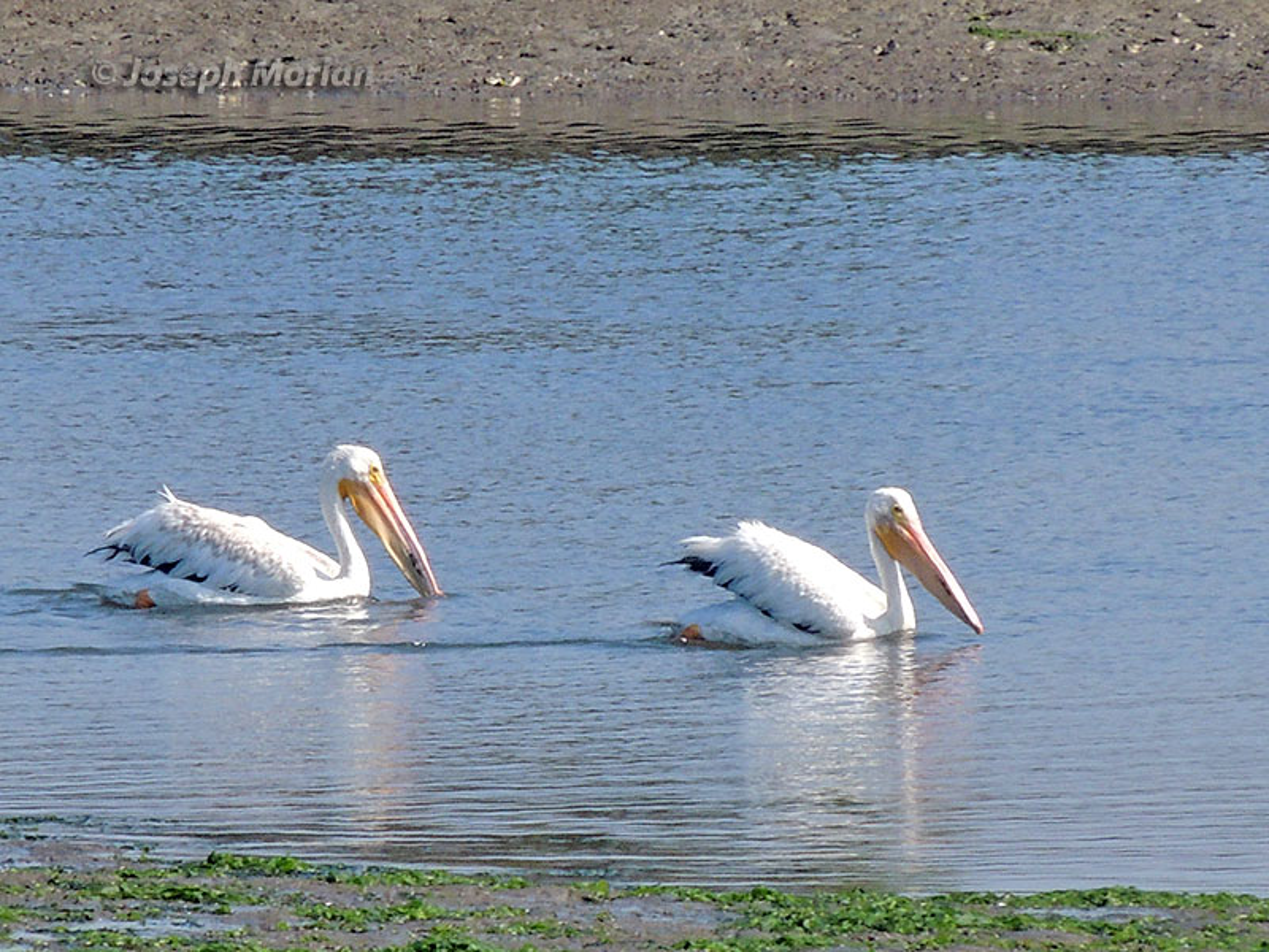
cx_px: 634
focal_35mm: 550
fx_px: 20163
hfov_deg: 3.6
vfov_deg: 2.7
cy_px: 476
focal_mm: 98.1
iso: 180
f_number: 4.9
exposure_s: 1/800
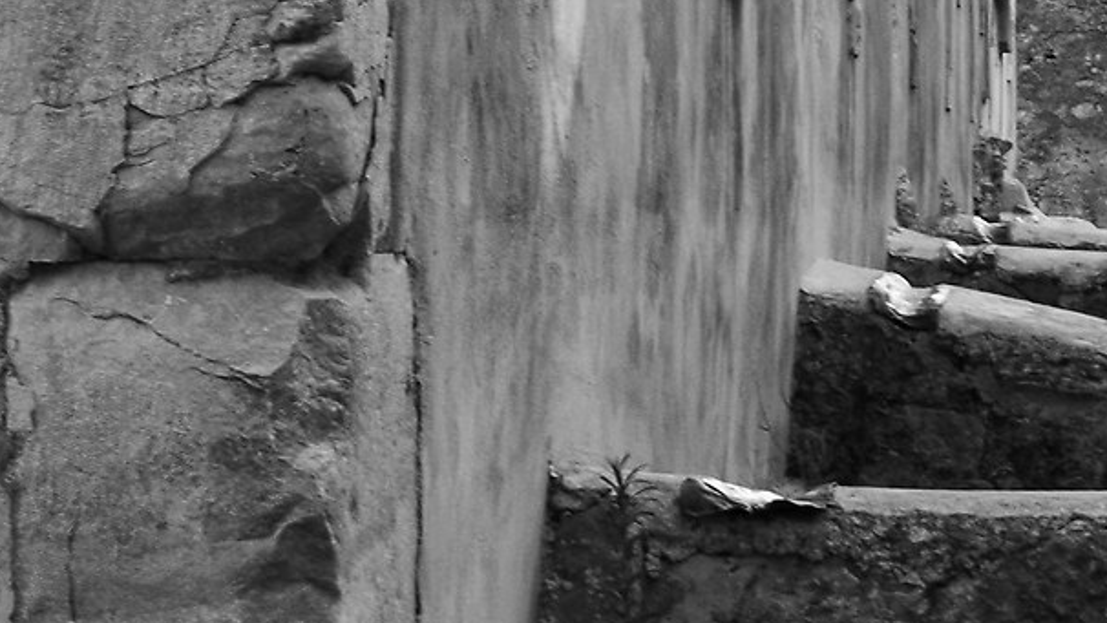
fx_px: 4374
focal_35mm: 149
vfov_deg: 8.1
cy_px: 70
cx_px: 1187
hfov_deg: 14.1
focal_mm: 24.38
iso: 200
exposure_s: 1/60
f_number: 8
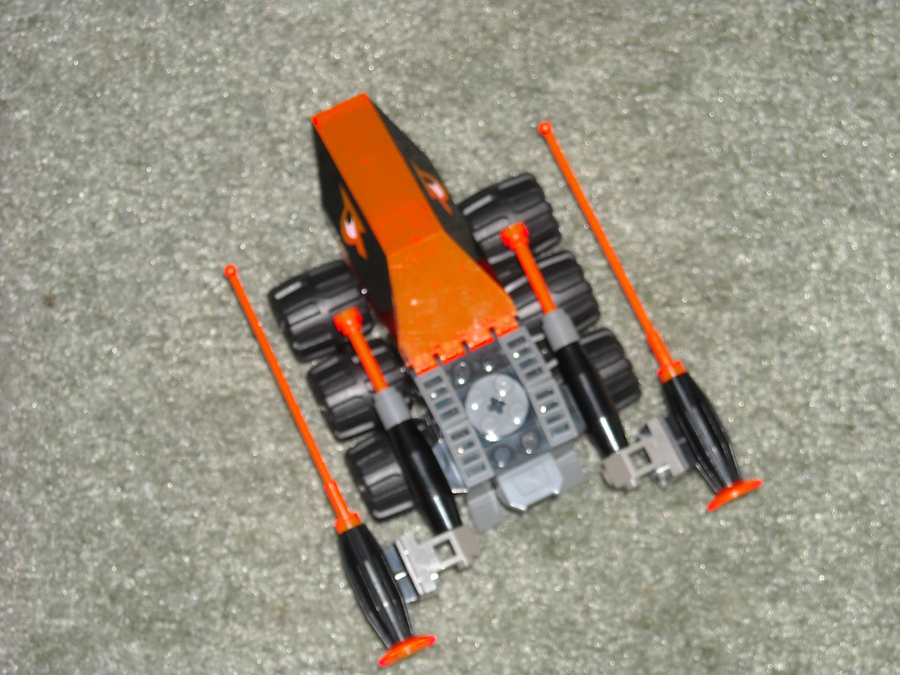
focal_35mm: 105
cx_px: 450
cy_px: 338
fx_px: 2730
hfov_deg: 18.7
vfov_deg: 14.1
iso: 100
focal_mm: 17.1
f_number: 4.7
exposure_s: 1/125
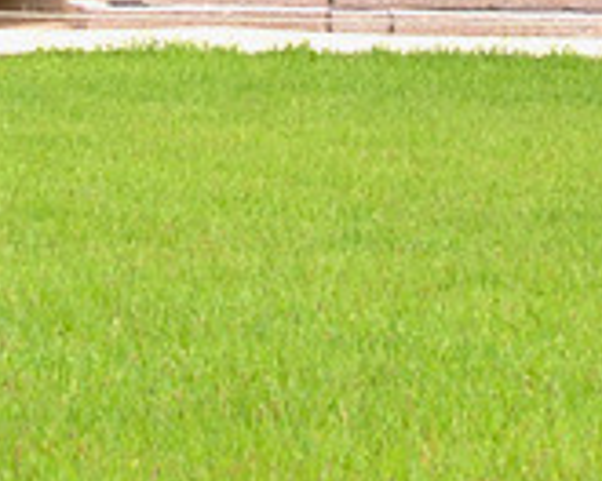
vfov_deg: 4.0
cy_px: -816
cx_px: -624
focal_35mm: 373
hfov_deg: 5.1
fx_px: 6646
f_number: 6.3
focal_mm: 38
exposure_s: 1/57
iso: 160
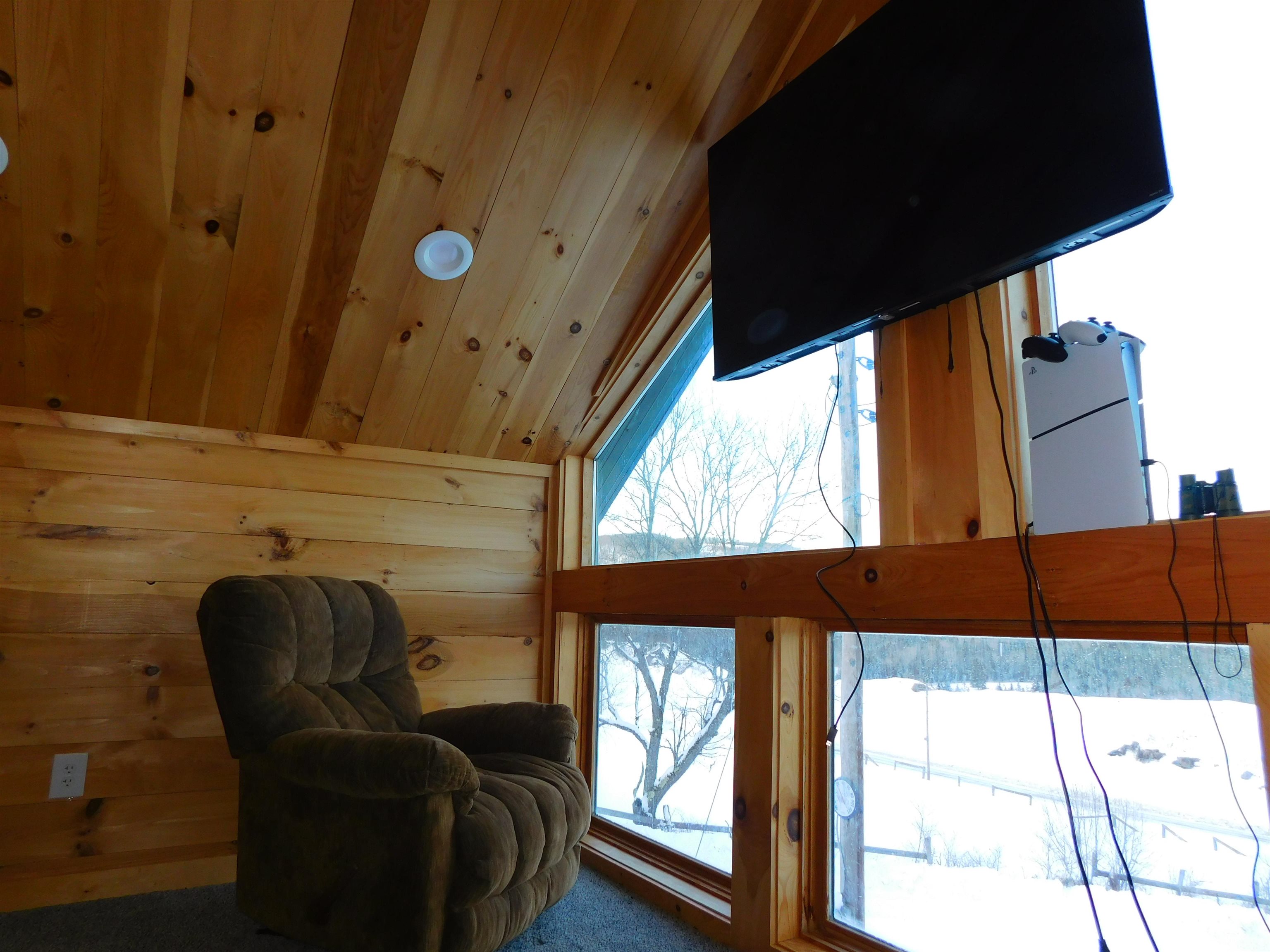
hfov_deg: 73.9
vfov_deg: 58.9
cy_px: 476
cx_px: 635
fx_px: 844
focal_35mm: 23
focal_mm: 4
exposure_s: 1/60
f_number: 3
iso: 125
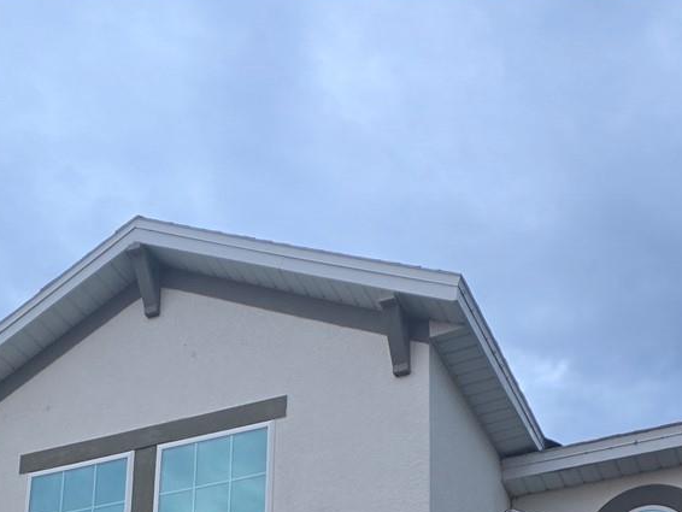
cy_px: 712
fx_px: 1281
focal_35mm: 65
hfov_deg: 29.6
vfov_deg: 20.2
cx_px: 236
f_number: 1.7
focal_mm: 6.3
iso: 500
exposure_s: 1/120
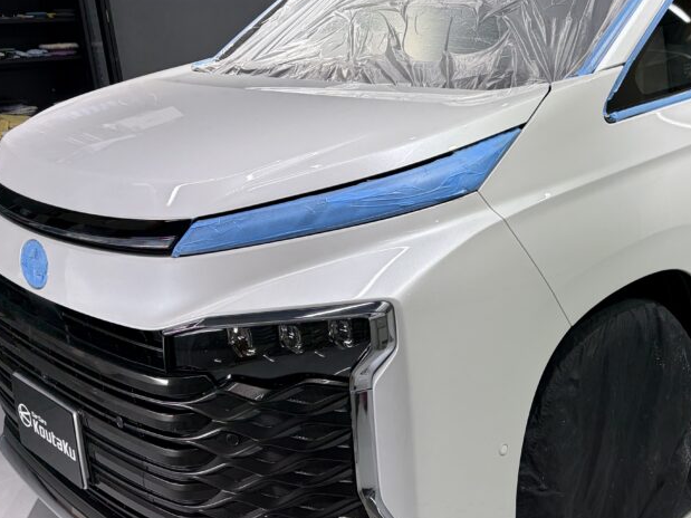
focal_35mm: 43
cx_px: 538
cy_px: 258
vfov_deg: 33.6
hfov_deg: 42.2
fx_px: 858
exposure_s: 1/155
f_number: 1.6
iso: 32
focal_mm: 5.96
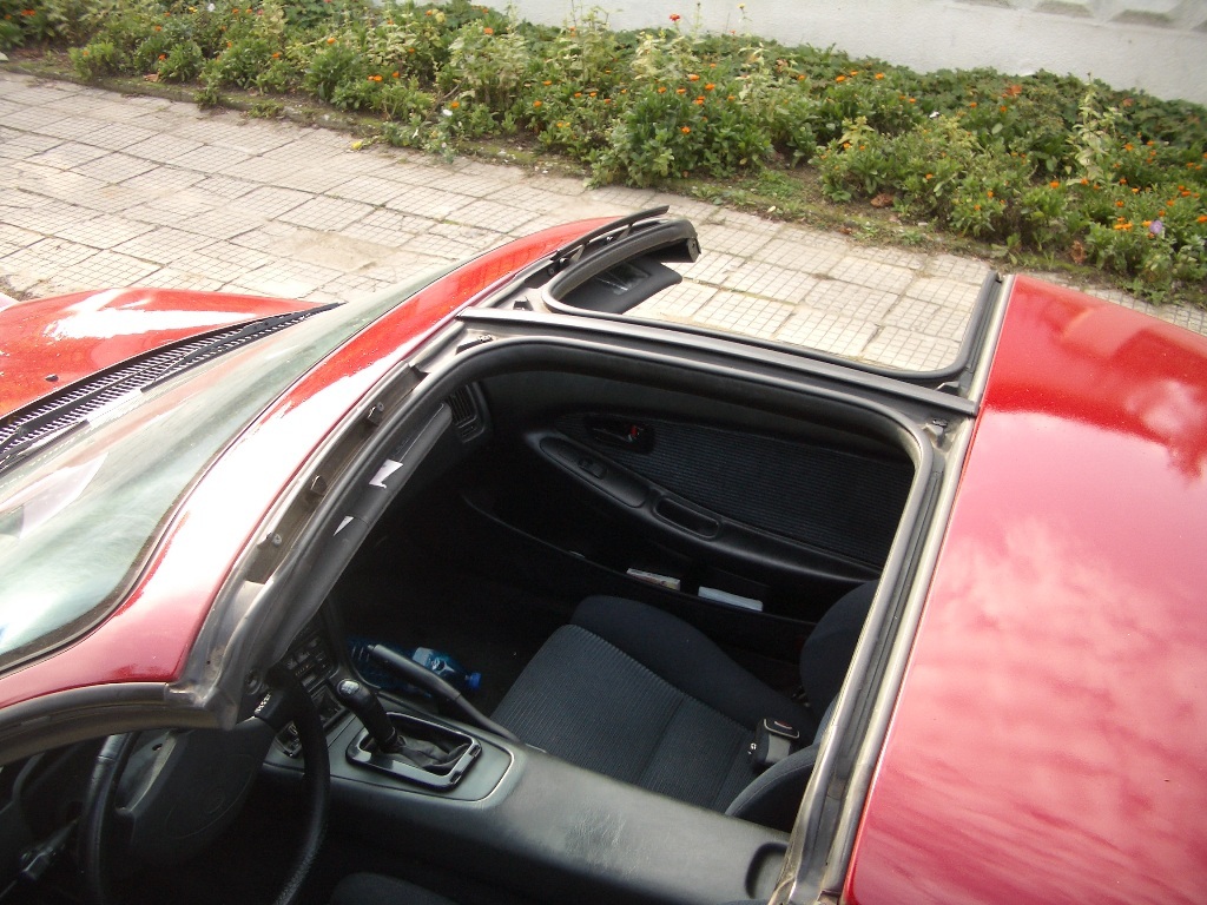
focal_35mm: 35
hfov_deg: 52.6
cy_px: 452
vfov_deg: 40.7
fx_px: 1220
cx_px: 604
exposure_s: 1/160
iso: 50
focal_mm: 5.8
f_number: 2.6
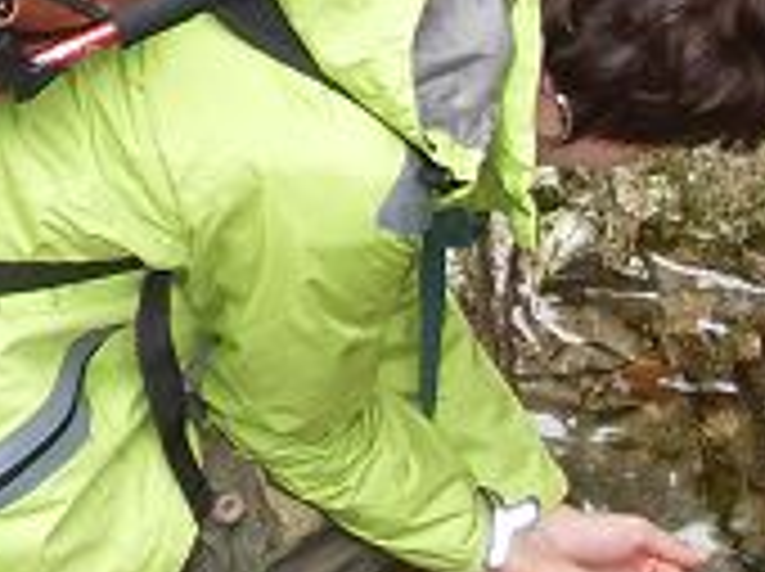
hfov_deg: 7.8
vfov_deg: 5.8
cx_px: 1044
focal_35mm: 250
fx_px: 5517
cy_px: -635
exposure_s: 1/60
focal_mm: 8.4
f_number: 3.4
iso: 160
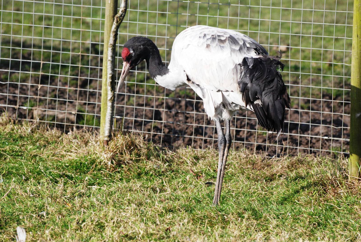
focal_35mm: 255
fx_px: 2560
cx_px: 180
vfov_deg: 5.4
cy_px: 121
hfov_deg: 8.1
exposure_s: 1/2500
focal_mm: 170
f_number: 6.3
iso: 1000
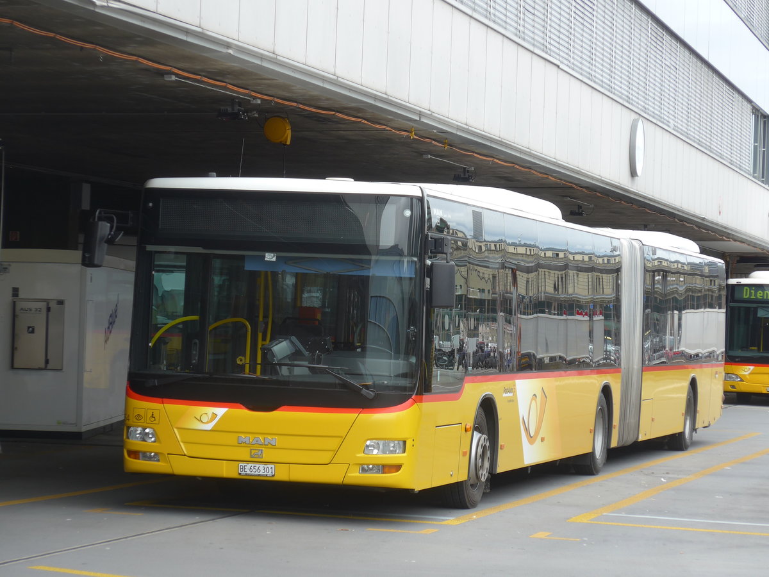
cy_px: 288
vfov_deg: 12.7
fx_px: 2599
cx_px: 384
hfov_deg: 16.8
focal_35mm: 117
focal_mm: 22.9
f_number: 5
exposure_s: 1/100
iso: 80
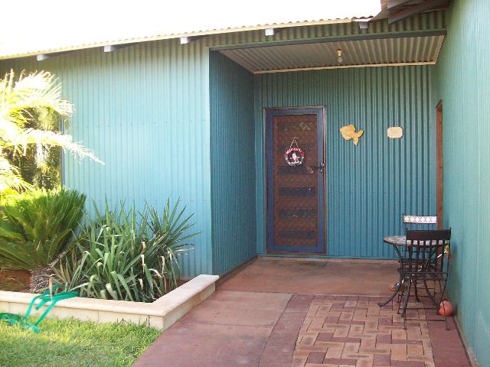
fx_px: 510
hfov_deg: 51.4
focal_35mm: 36
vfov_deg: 39.7
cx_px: 245
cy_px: 184
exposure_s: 1/155
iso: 200
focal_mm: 6
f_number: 2.7
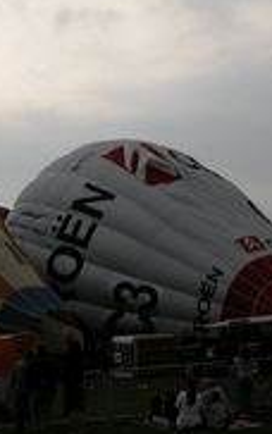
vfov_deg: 26.0
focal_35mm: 79
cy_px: 136
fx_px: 936
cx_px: -112
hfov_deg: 15.5
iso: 100
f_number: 4.5
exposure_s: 1/255
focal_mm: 8.9
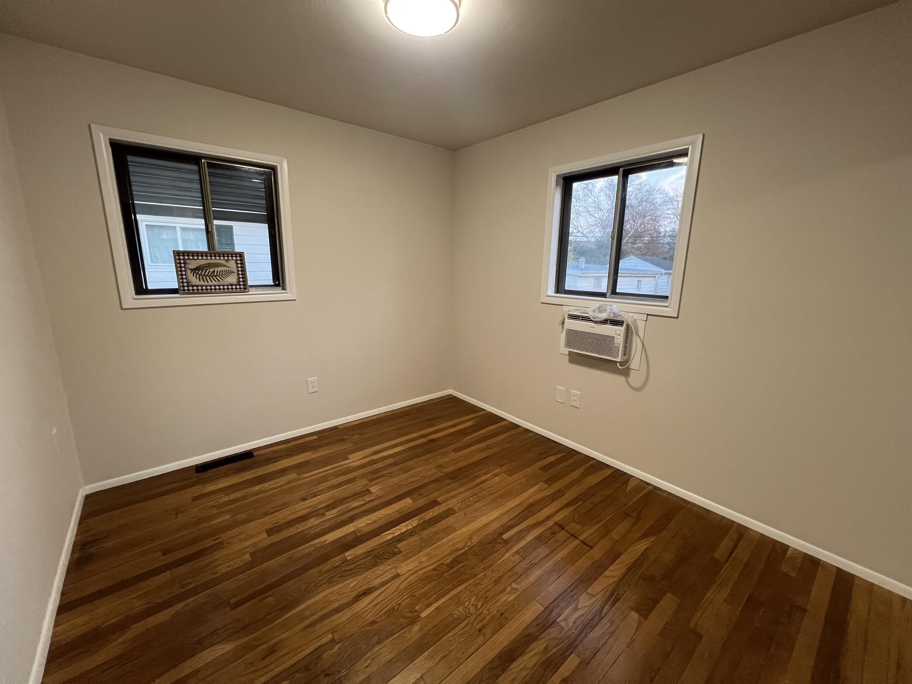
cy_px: 342
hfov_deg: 106.2
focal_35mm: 13
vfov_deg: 89.9
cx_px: 456
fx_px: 343
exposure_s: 1/120
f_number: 1.8
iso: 250
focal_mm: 1.57
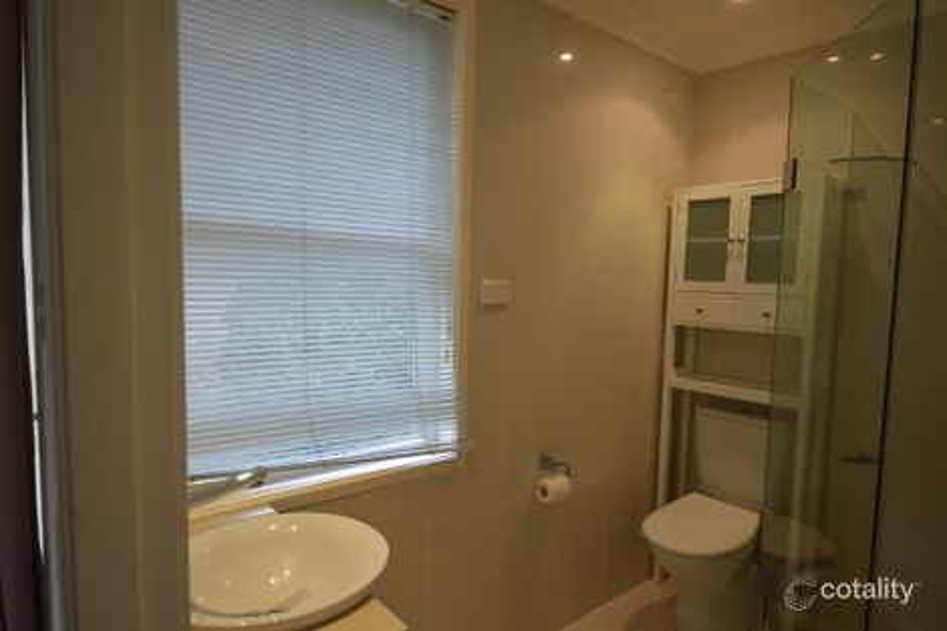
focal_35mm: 22
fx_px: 592
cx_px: 474
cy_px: 316
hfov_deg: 77.3
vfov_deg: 56.1
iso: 800
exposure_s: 1/160
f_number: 4
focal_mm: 15
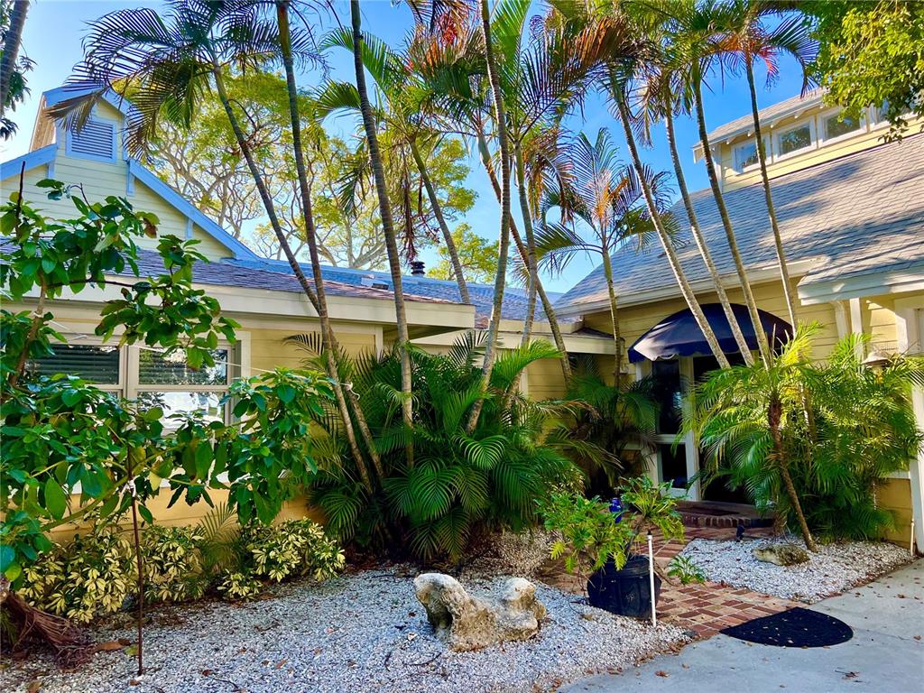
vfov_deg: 53.1
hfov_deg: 67.3
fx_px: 694
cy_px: 346
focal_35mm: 26
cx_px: 462
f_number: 1.5
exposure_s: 1/814
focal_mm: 5.7
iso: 50
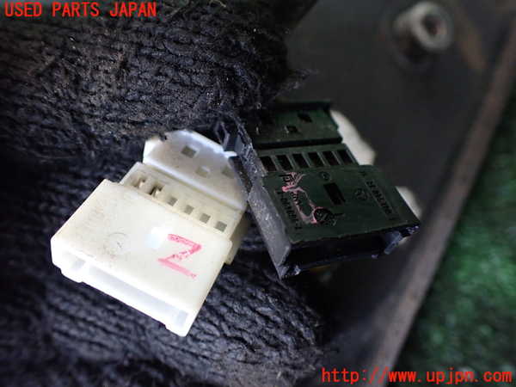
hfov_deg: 60.0
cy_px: 194
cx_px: 258
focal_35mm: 30
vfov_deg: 46.8
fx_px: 447
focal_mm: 5.4
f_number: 2.3
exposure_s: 1/60
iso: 800
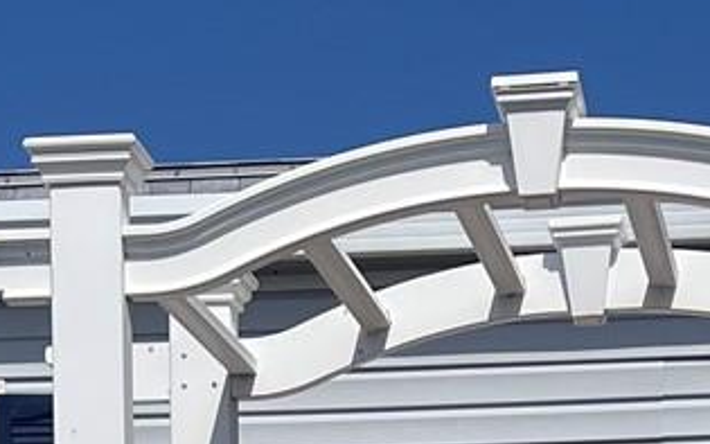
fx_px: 2709
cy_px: 1136
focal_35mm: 140
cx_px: 440
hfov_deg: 14.9
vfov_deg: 8.4
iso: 50
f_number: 1.5
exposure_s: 1/12658
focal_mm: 5.7
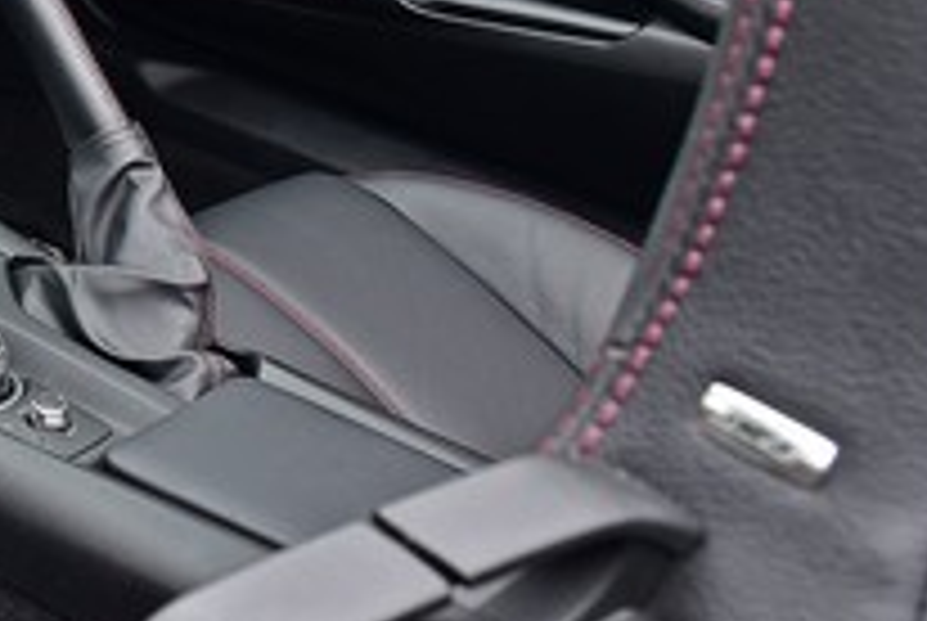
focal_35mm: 96
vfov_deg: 14.1
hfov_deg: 19.6
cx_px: -256
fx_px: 2476
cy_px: 40
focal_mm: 22
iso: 125
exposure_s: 1/60
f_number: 8
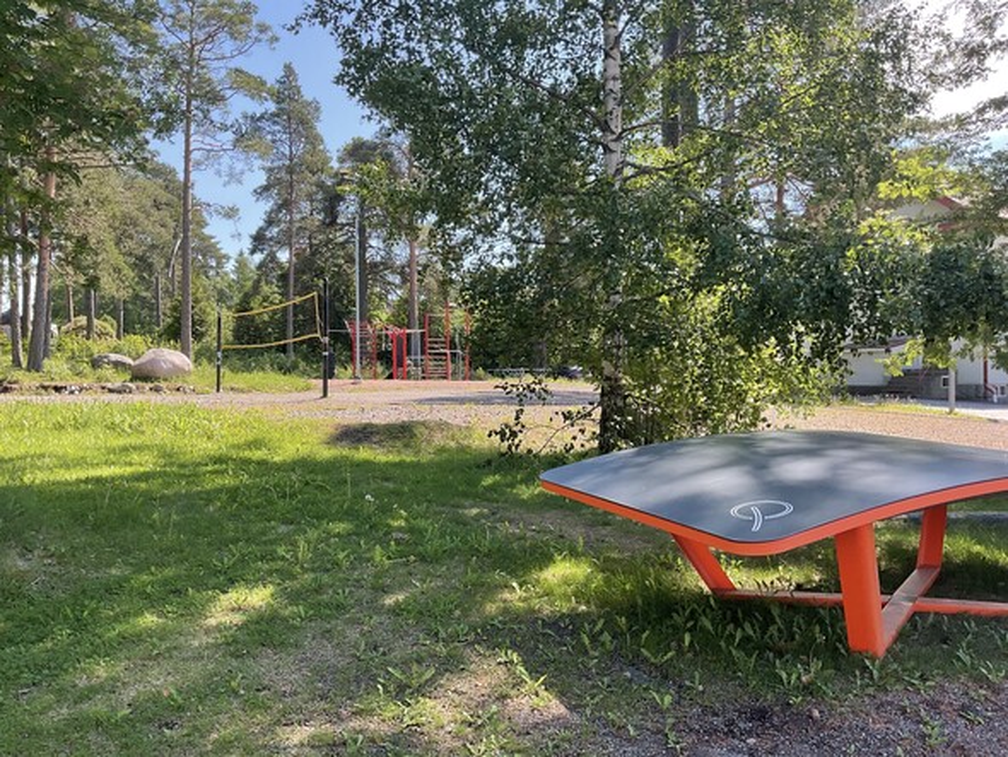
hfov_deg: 61.6
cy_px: 378
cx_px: 504
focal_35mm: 29
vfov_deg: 48.3
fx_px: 845
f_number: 1.8
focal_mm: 3
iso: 16
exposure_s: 1/370
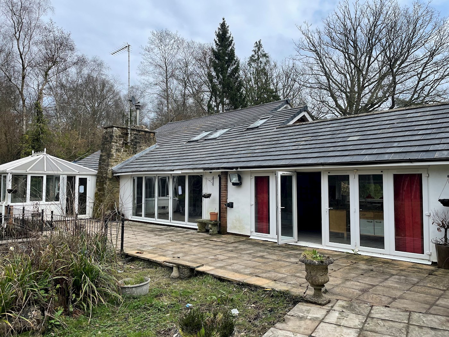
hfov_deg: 67.3
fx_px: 337
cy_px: 168
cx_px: 224
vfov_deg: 53.1
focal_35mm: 26
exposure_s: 1/1618
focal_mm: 4.2
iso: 32
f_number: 1.6
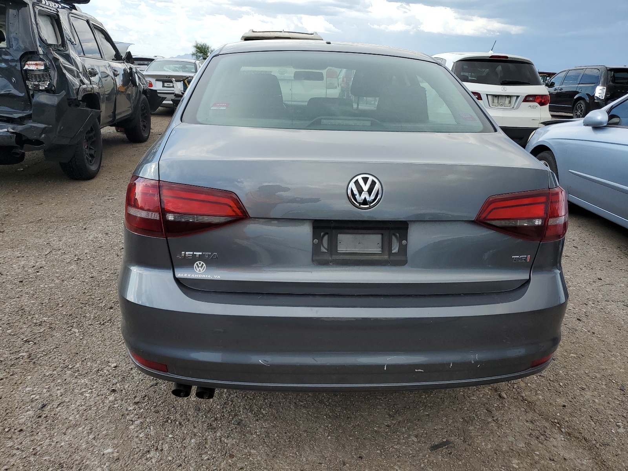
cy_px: 236
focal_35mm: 26
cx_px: 314
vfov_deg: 53.1
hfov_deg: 67.3
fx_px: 472
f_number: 1.5
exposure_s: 1/2000
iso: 50
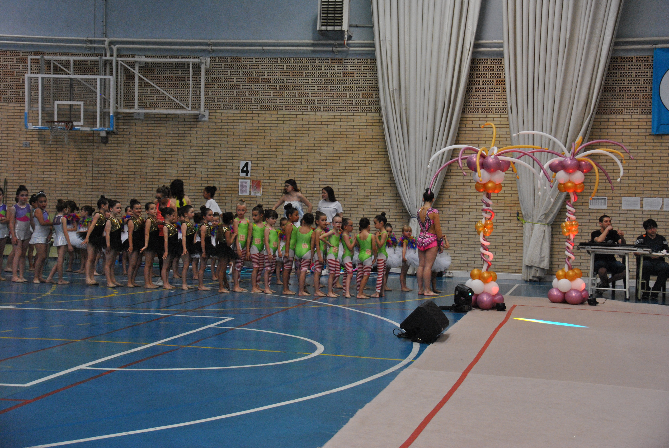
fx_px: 1284
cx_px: 334
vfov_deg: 19.8
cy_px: 224
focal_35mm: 69
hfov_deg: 29.2
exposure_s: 1/160
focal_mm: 46
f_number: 6.3
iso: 800
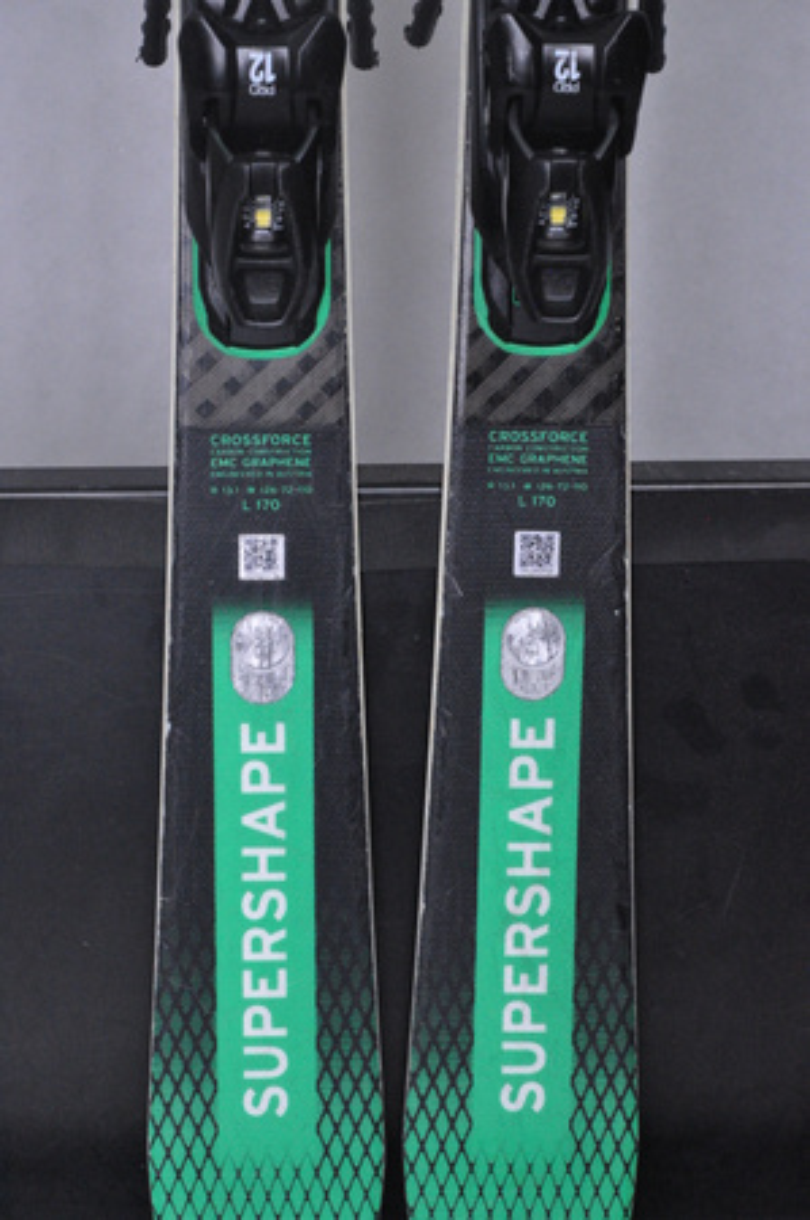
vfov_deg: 18.2
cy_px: 610
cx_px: 405
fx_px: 3805
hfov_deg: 12.2
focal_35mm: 112
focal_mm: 75
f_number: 8
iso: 3200
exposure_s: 1/125
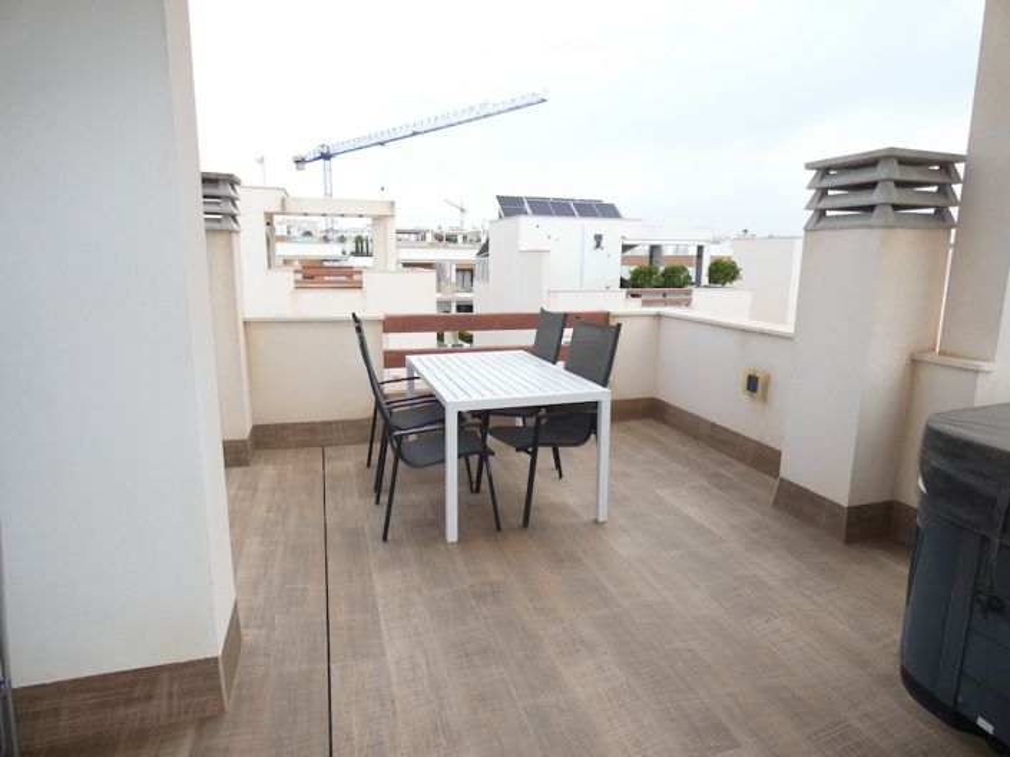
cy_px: 378
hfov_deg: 81.8
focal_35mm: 20
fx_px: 583
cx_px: 505
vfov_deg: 65.9
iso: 80
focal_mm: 3.6
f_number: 2.8
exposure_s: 1/500
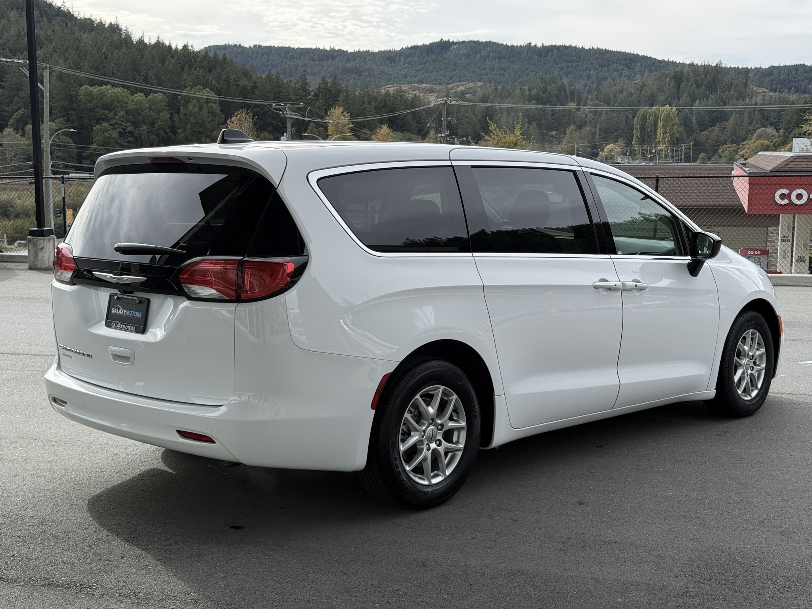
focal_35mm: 48
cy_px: 304
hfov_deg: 39.7
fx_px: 1126
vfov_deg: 30.3
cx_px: 406
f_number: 1.78
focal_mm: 6.76
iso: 64
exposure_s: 1/1980
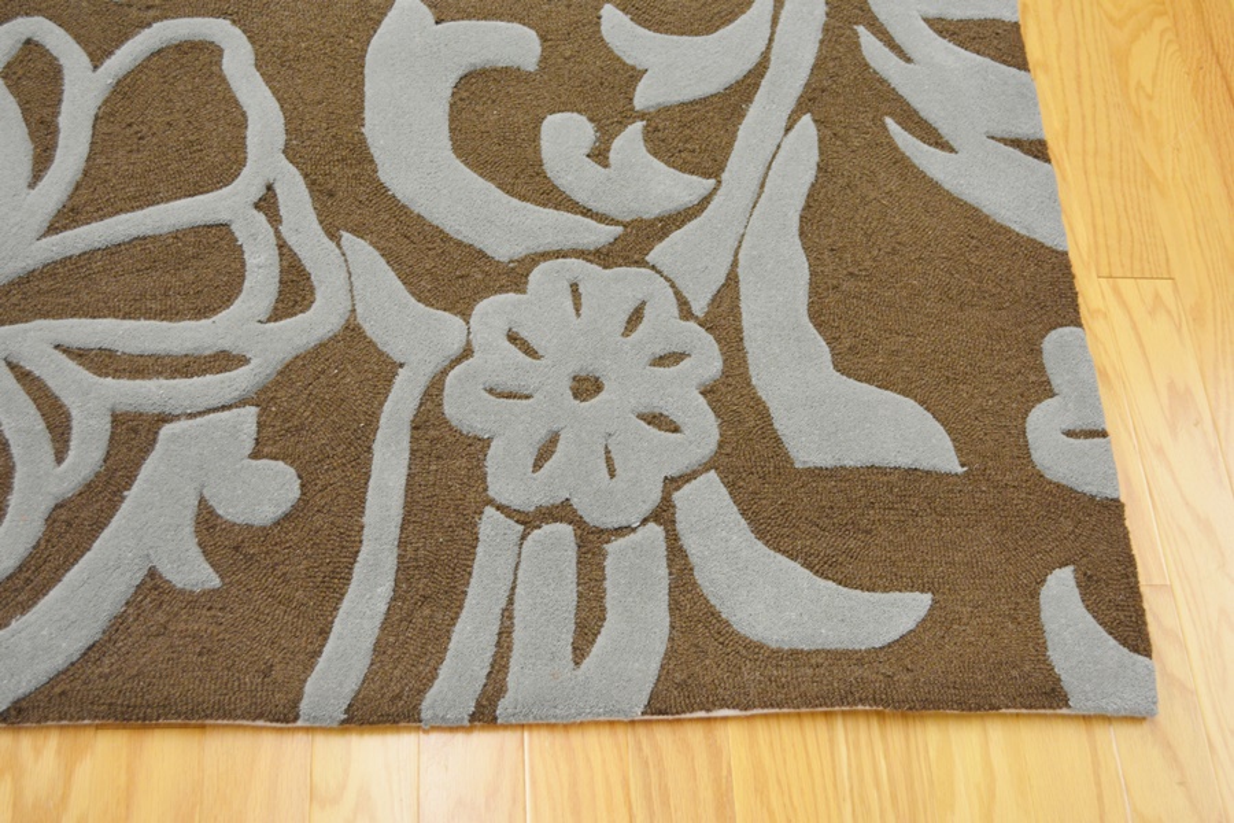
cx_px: 617
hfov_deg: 49.6
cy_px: 412
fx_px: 1337
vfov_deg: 34.2
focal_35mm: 39
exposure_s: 1/40
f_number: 4.2
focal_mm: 26
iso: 800
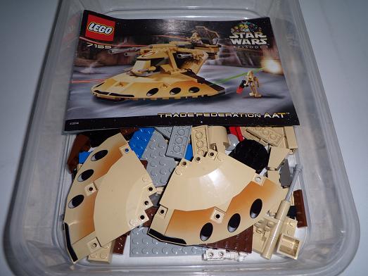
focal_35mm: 28
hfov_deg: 63.5
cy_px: 138
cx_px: 184
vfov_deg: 49.7
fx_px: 298
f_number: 2.8
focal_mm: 6
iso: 100
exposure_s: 1/30
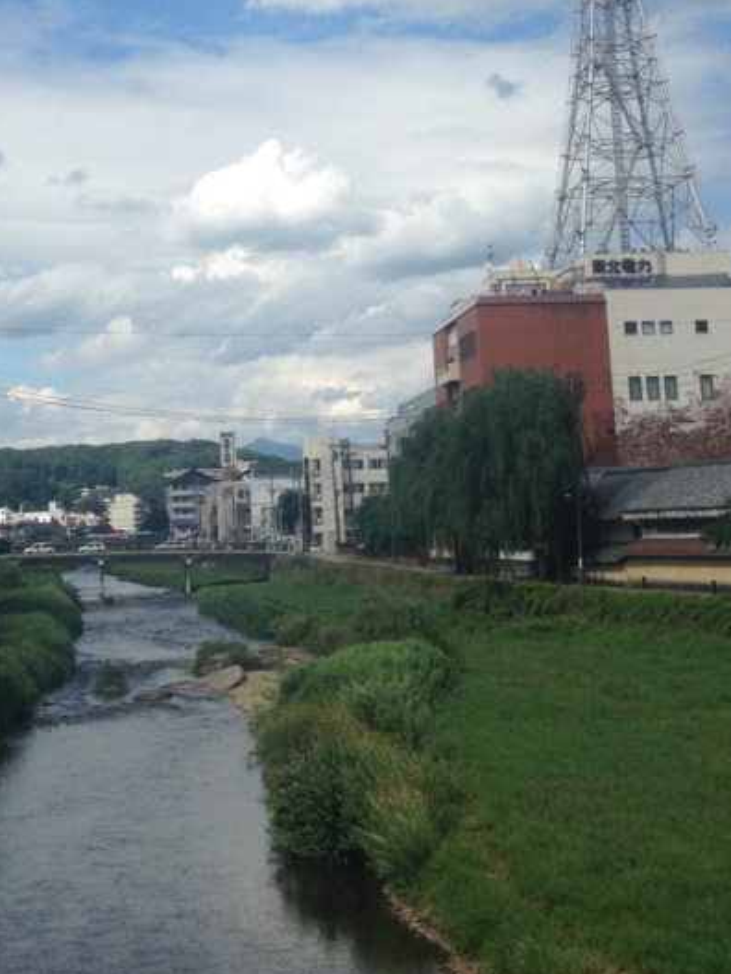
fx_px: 1802
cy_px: 201
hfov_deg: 22.8
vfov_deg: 29.6
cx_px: 229
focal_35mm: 64
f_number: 2.4
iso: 50
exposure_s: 1/2584
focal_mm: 4.12
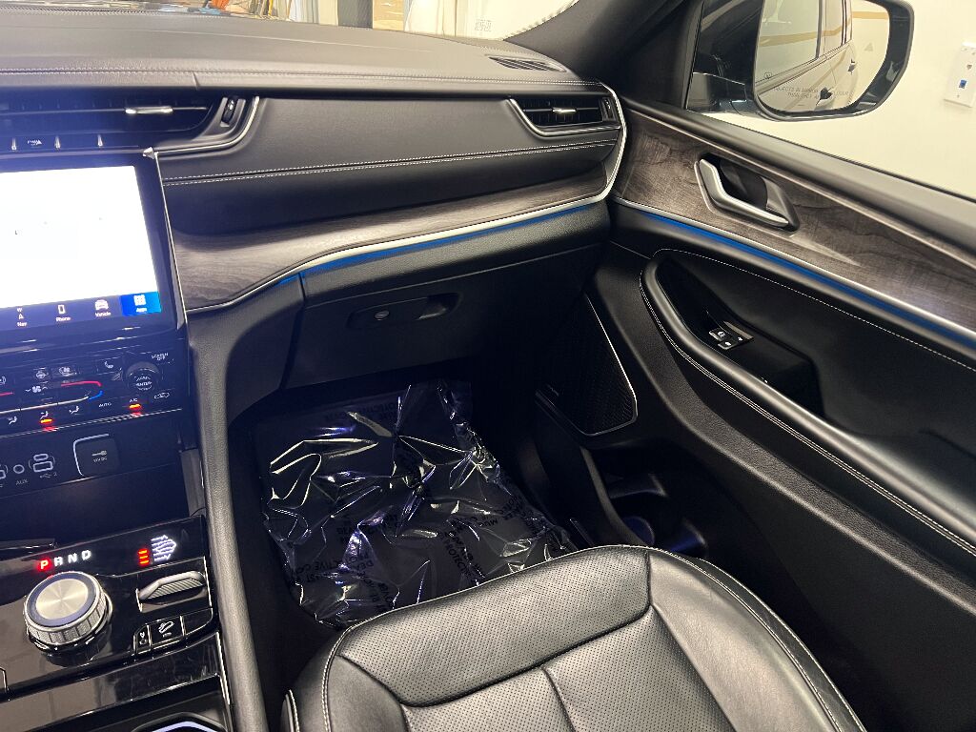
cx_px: 488
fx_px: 733
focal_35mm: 26
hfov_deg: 67.3
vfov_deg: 53.1
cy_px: 366
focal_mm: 5.7
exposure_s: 1/40
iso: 640
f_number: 1.5
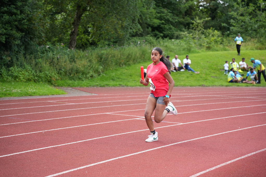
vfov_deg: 19.5
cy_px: 88
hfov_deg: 28.8
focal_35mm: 70
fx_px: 517
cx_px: 133
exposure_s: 1/800
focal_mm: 70
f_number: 2.8
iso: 250
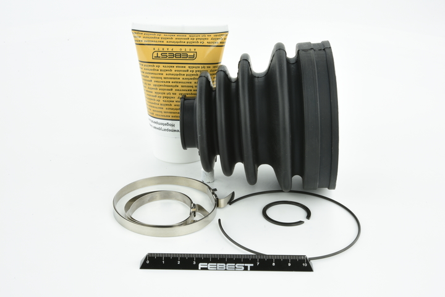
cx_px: 222
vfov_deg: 22.6
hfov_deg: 33.4
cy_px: 148
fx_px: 742
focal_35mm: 60
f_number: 25
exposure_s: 1/2
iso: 64
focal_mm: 60
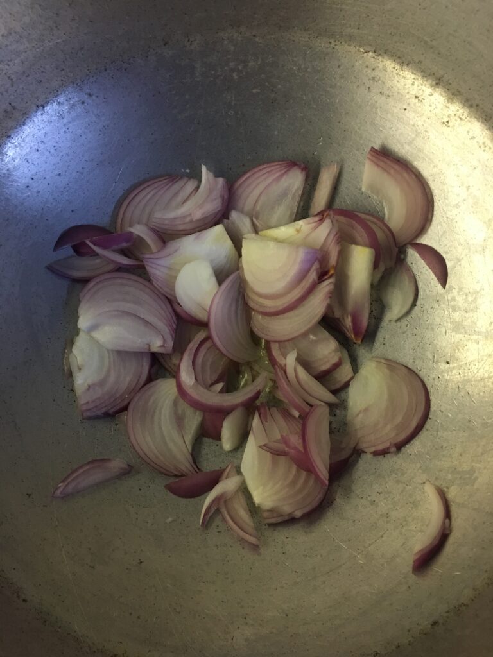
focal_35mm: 29
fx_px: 551
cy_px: 328
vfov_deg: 61.7
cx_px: 246
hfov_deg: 48.2
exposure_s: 1/10
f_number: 2.2
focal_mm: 4.15
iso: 80
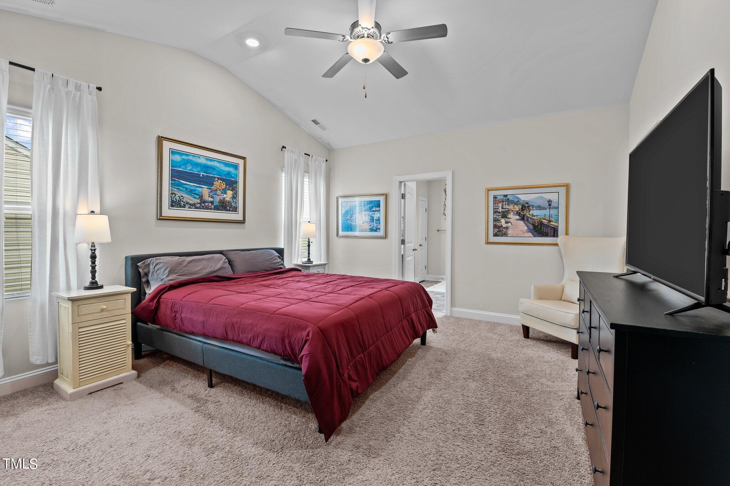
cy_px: 243
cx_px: 365
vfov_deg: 77.2
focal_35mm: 15
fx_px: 304
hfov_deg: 100.4
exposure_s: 1/8
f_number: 7.1
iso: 800
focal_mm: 15
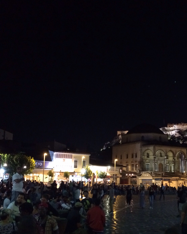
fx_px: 291
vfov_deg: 43.8
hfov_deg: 35.3
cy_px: 130
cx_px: 124
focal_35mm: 42
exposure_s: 1/15
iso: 320
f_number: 2.2
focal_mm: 4.15
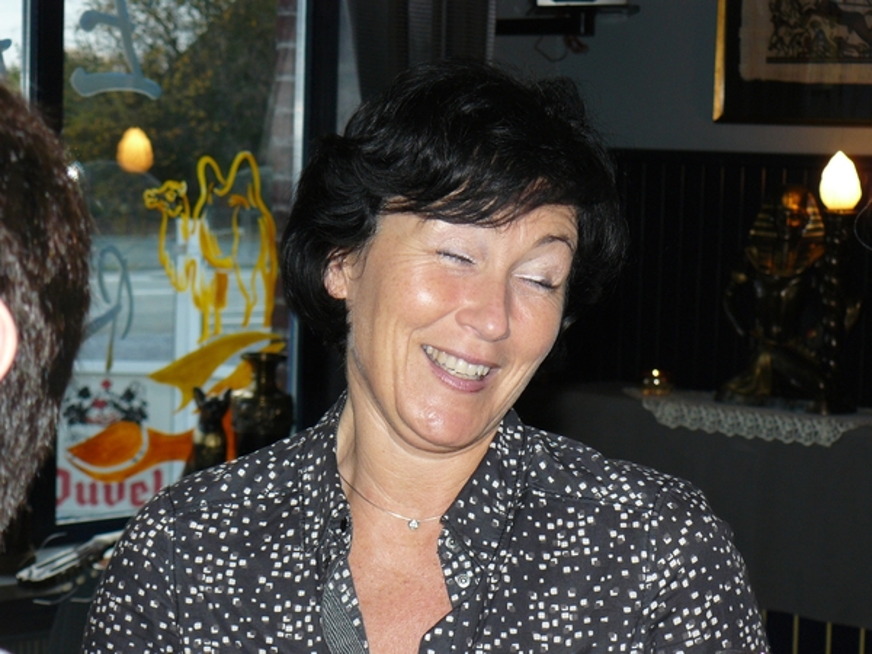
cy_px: 327
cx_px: 436
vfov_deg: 14.9
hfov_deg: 19.8
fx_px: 2494
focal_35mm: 99
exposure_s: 1/30
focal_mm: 16.5
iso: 125
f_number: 3.2
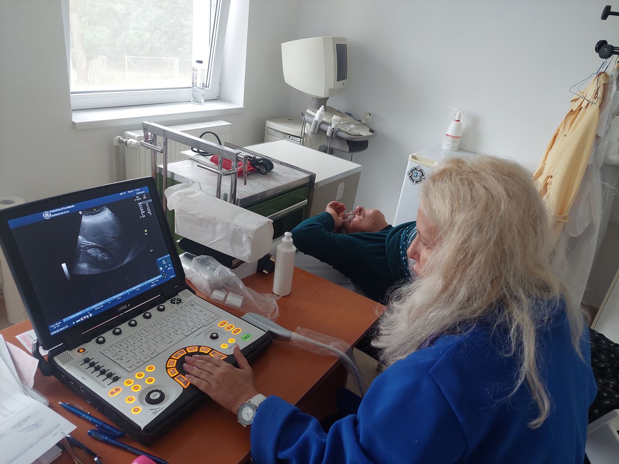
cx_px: 310
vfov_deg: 56.8
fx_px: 429
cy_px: 232
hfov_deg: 71.6
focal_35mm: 24
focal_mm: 5.23
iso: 250
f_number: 1.8
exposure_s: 1/50
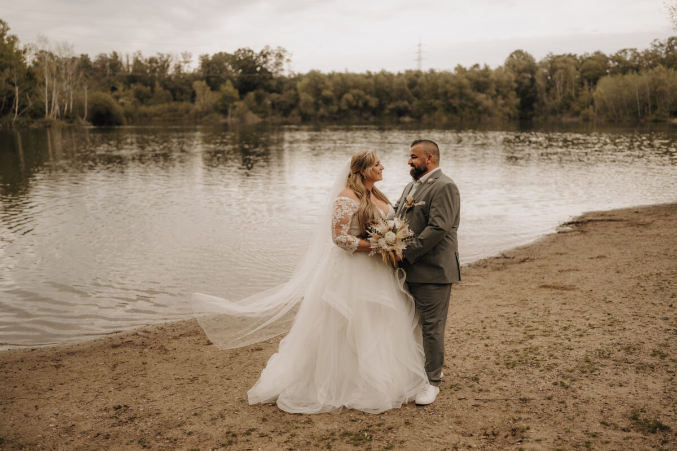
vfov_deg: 37.9
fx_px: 658
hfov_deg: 54.4
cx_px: 338
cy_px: 226
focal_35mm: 35
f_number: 1.4
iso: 320
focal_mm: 35
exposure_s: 1/1250
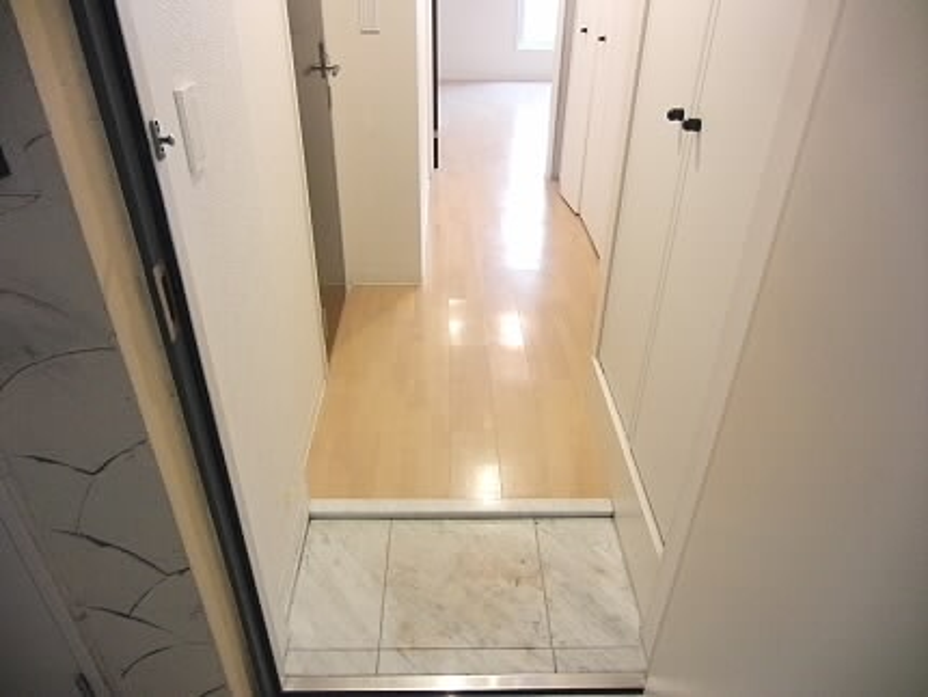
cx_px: 464
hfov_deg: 71.6
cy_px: 348
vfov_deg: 56.9
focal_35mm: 24
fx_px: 644
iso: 800
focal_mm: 4.3
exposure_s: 1/30
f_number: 3.2
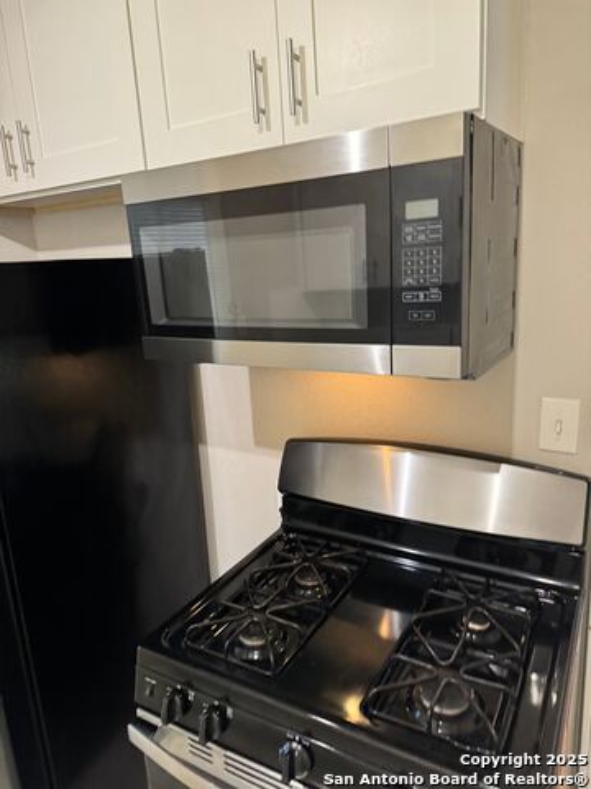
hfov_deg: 56.8
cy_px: 394
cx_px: 296
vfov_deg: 71.6
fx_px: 546
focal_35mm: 24
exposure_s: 1/60
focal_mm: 6.76
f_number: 1.78
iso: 640
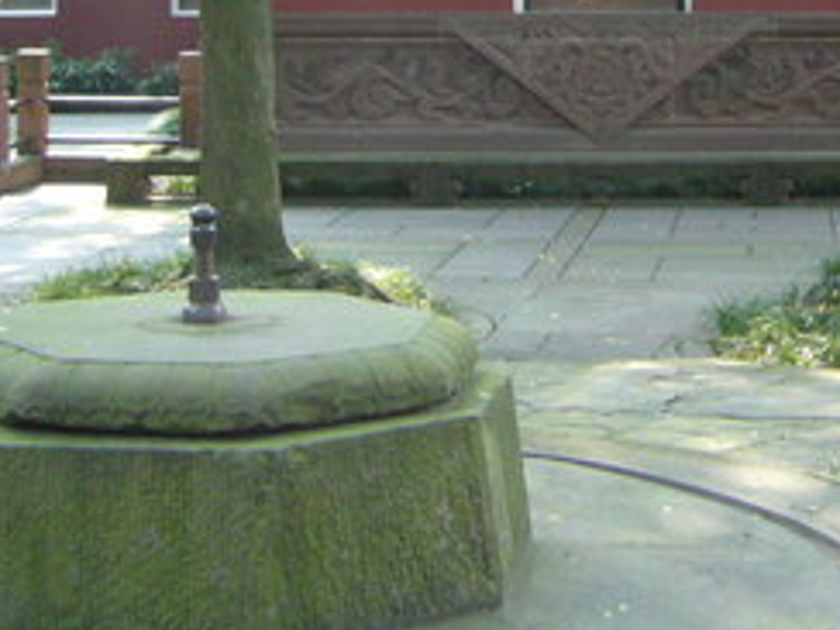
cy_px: -124
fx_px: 2087
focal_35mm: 86
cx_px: 578
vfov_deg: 16.5
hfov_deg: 22.6
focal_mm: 5.8
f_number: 2.8
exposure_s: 1/125
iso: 200
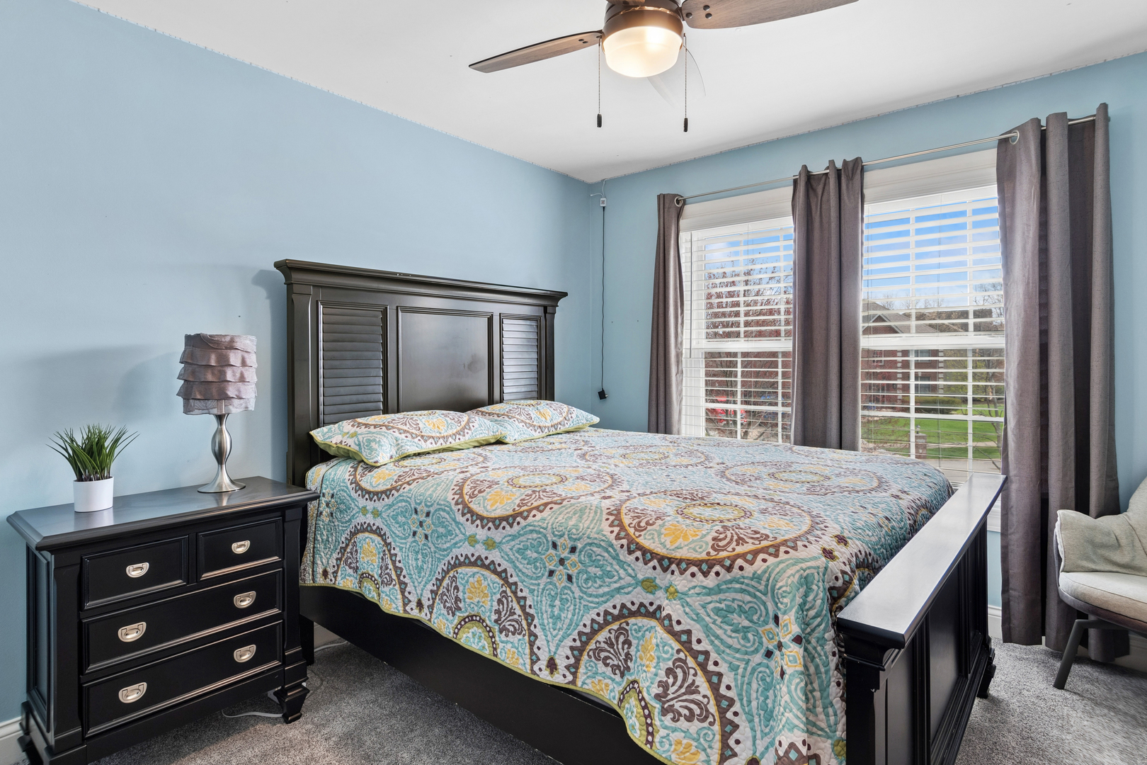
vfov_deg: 67.4
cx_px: 574
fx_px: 573
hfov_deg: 90.0
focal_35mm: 18
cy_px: 382
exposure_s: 1/15
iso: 320
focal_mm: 12
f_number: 8
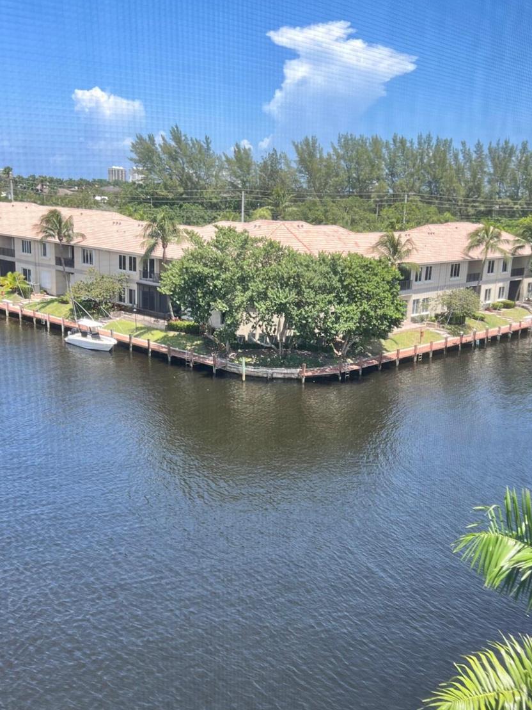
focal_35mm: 36
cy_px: 363
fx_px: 738
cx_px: 276
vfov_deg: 51.3
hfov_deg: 39.7
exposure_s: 1/422
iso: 50
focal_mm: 5.7
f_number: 1.5
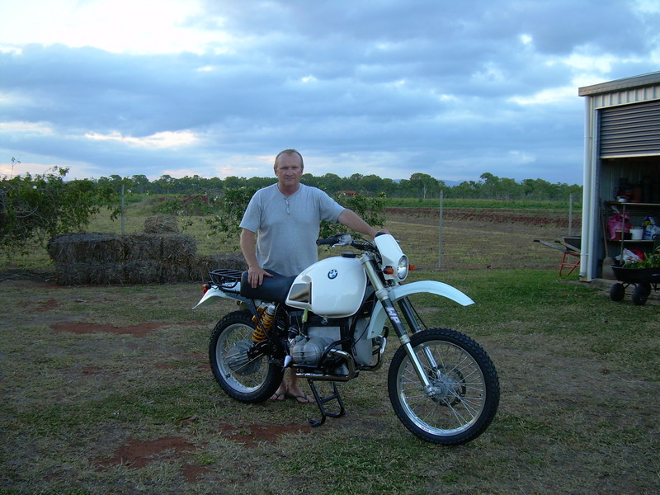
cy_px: 248
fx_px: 725
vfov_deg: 37.7
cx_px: 330
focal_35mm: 38
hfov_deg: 49.0
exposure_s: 1/92.5
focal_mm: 6.3
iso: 50
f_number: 2.8
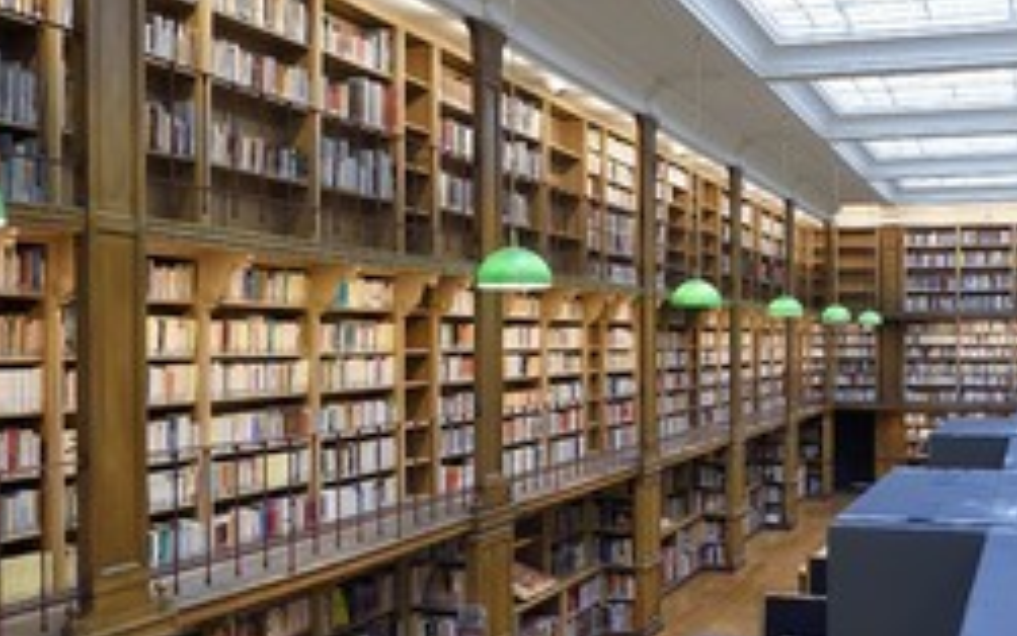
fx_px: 1137
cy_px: 365
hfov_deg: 47.3
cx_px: 691
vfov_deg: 31.2
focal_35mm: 41
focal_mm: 24
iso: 1600
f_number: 7.1
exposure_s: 1/40
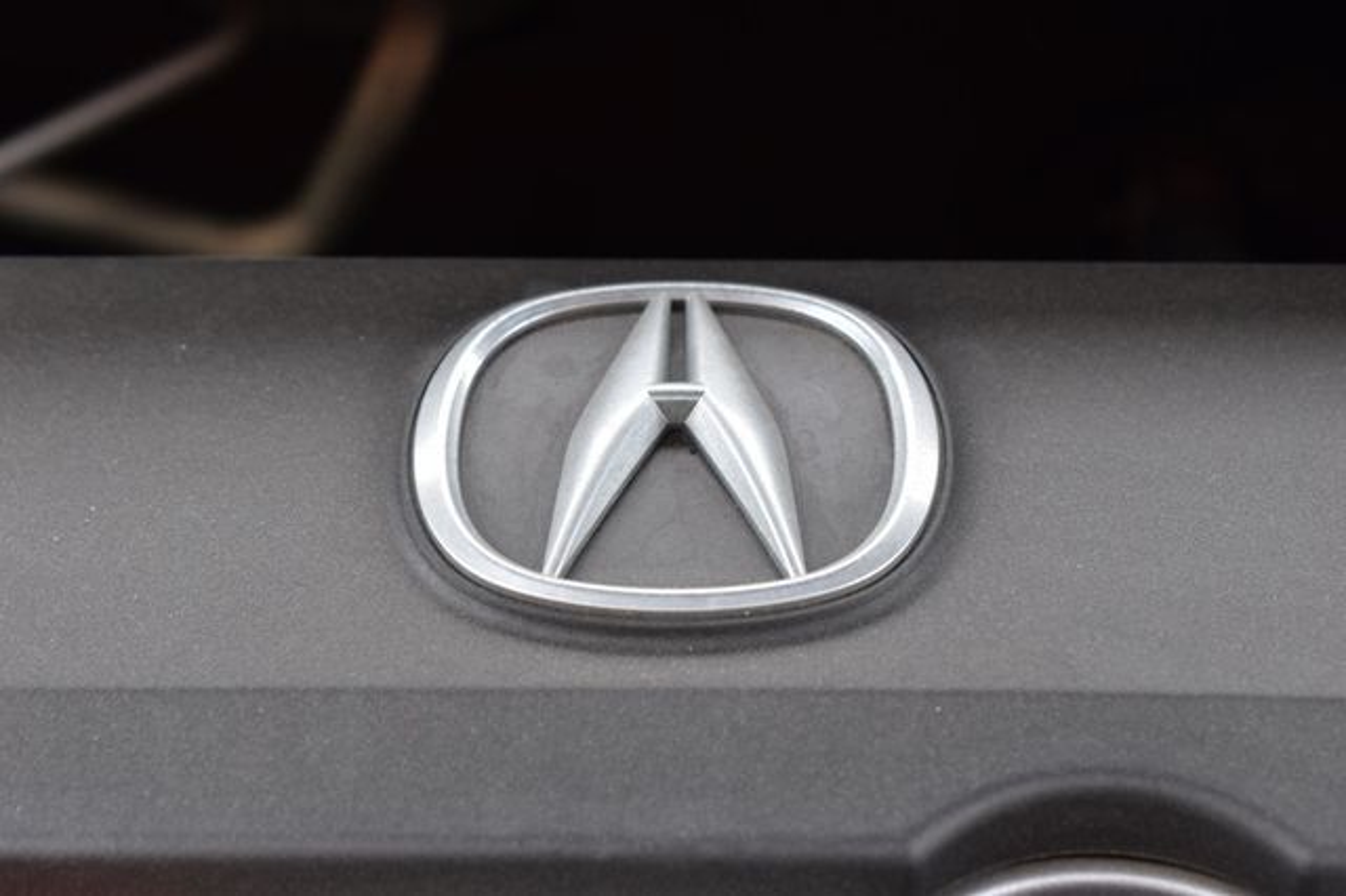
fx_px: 3083
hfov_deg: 24.6
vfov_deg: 16.5
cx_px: 673
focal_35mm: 82
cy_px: 448
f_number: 7.1
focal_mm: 55
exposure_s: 1/30
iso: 400
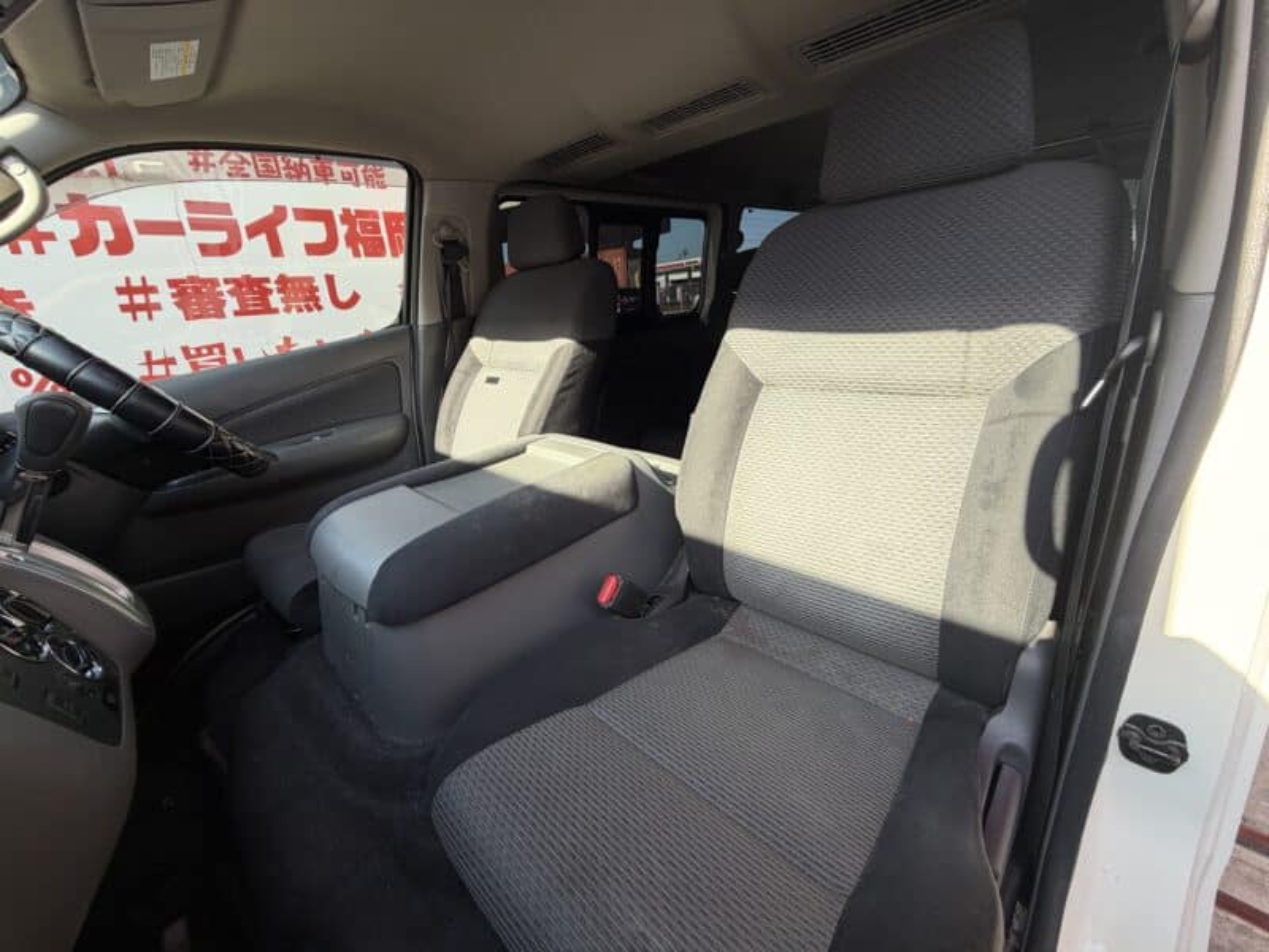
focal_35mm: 14
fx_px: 513
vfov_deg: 85.7
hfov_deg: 102.1
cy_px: 476
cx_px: 634
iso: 40
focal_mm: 2.22
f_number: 2.2
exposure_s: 1/123
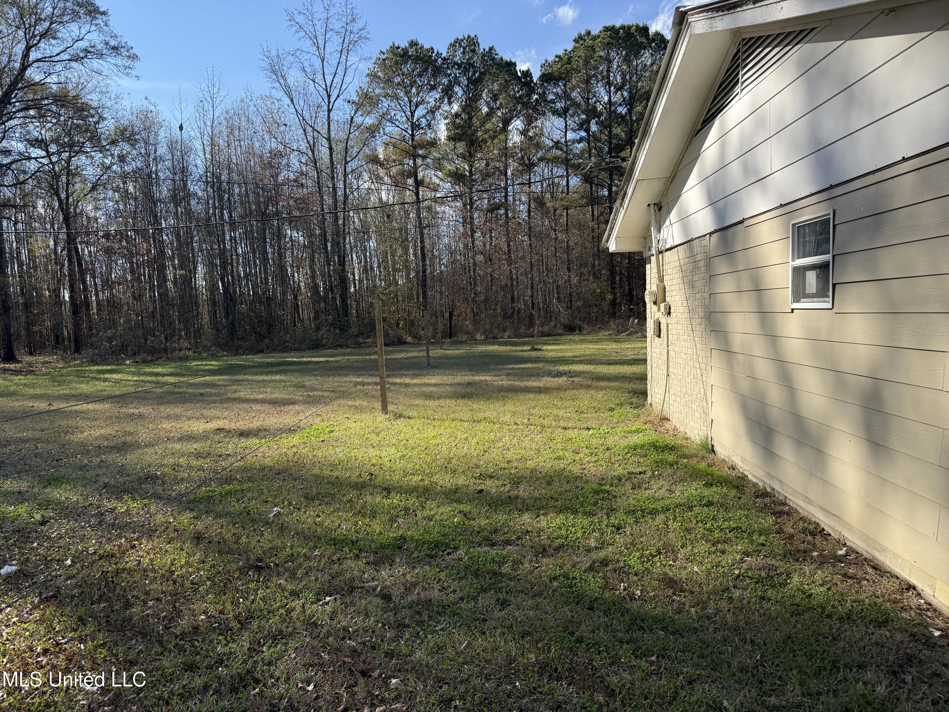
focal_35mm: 24
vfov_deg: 56.8
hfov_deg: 71.6
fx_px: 658
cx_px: 474
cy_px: 356
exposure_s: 1/2299
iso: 100
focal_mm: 6.76
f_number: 1.78
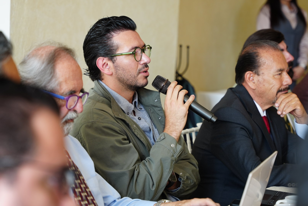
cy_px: 103
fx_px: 848
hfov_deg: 20.6
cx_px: 154
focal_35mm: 99
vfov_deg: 13.8
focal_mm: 66.3
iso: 400
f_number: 2.8
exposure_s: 1/125
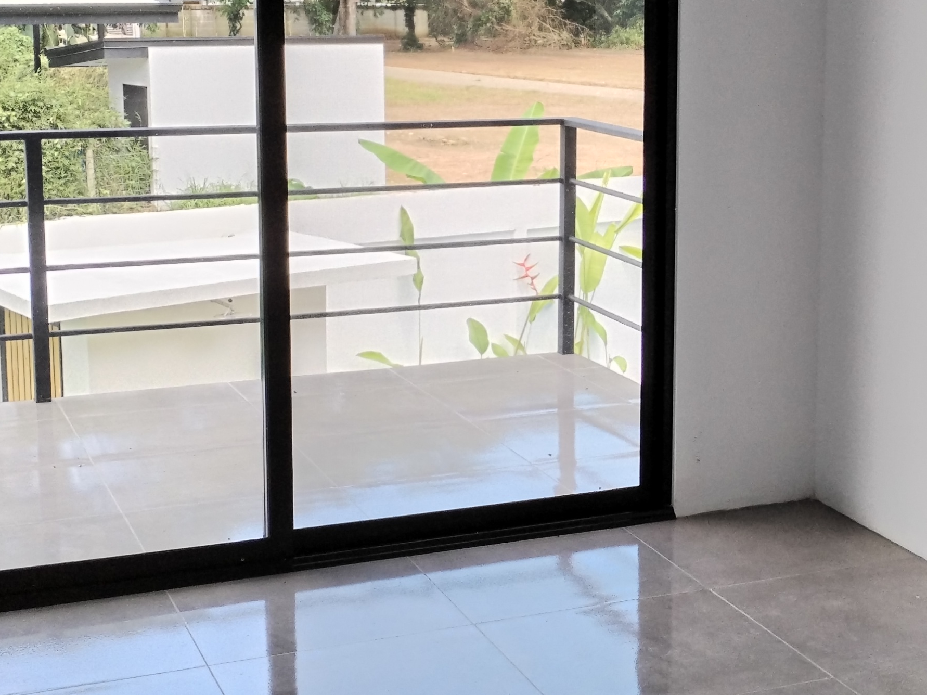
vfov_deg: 19.6
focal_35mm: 75
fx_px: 2008
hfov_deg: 25.7
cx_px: 677
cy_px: 243
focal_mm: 4.75
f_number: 1.8
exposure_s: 1/190
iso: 100
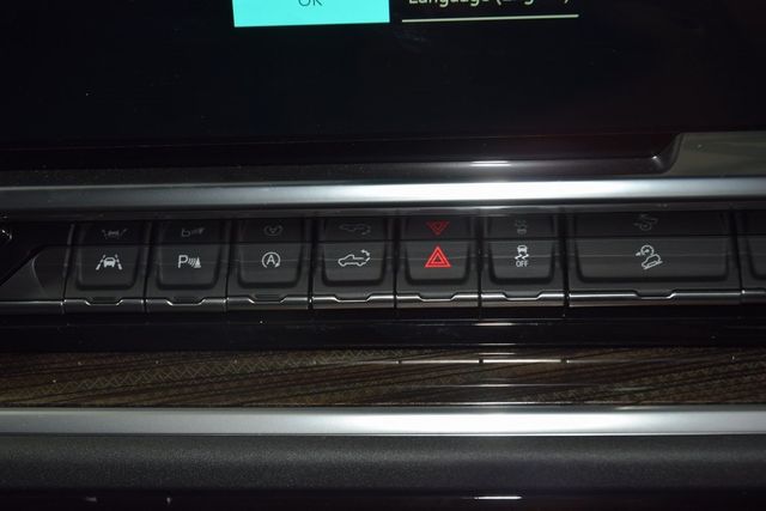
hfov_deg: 30.5
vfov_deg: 20.6
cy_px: 256
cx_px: 383
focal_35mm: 66
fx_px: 1405
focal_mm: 44
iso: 400
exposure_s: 1/40
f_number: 4.2
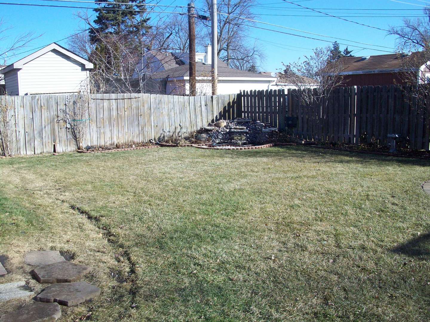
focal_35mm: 34
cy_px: 161
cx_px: 215
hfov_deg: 54.0
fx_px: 422
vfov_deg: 41.8
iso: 80
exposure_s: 1/237
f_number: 5.5
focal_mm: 5.7
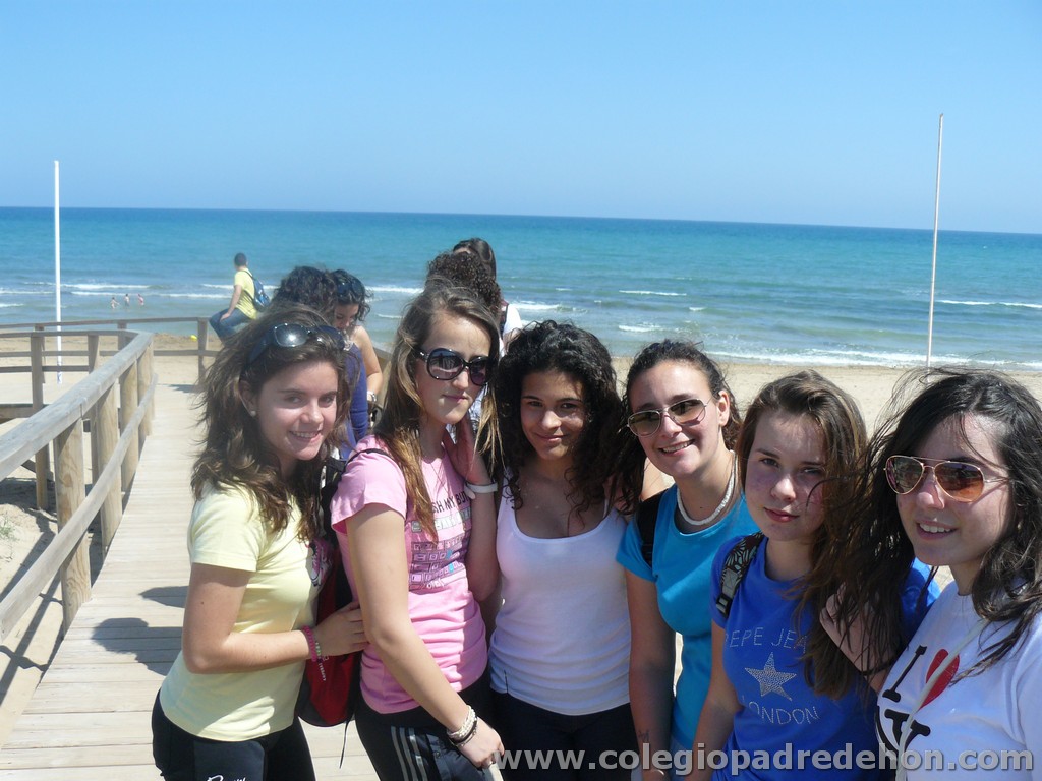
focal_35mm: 36
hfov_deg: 51.4
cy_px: 390
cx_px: 521
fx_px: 1084
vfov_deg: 39.7
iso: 100
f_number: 3.2
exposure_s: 1/1000
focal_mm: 6
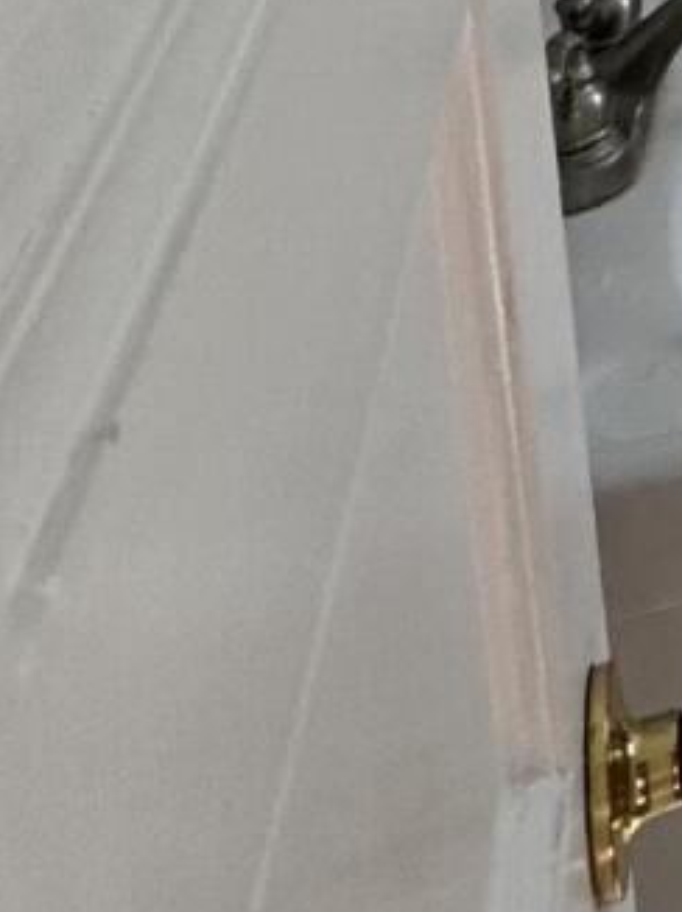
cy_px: -755
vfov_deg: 17.9
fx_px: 2262
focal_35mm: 86
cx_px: 1915
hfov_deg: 11.7
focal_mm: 2.22
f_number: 2.2
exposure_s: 1/99
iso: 64
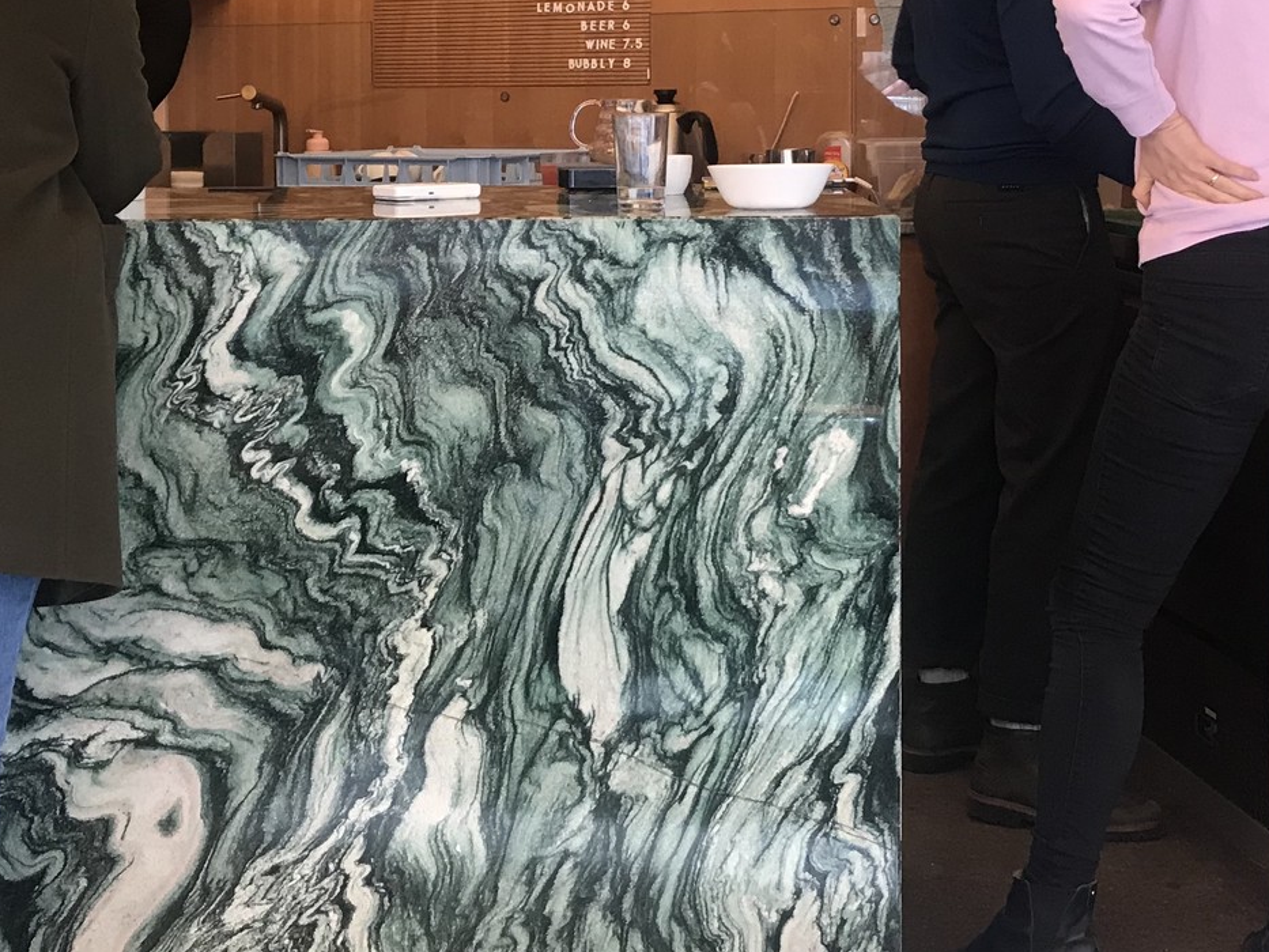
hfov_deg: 32.1
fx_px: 2200
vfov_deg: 24.1
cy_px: 227
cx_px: 490
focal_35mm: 60
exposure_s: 1/33
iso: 40
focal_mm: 3.99
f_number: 1.8
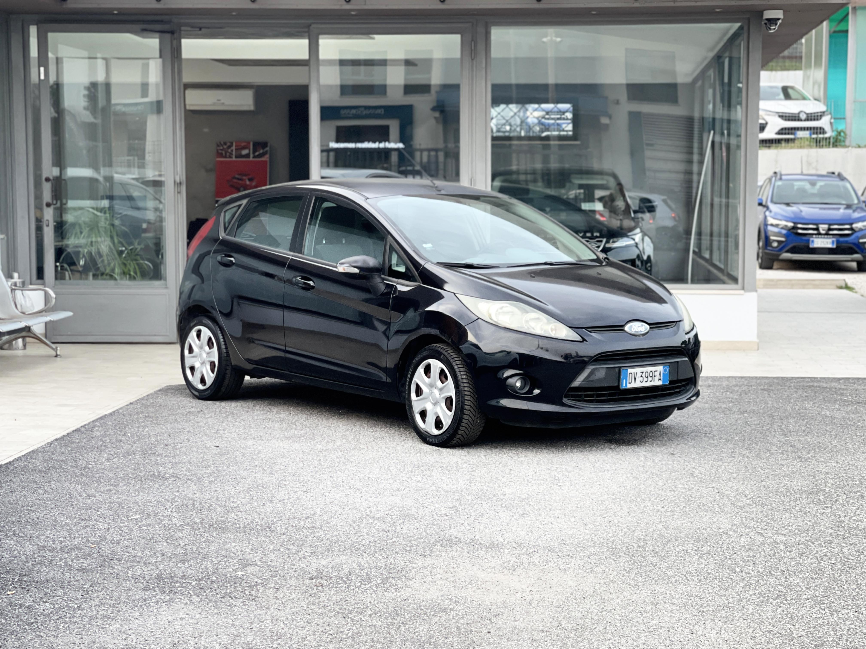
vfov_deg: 22.9
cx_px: 433
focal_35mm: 64
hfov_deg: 30.3
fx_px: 1601
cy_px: 324
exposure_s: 1/121
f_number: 2.2
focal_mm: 7.5
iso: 125
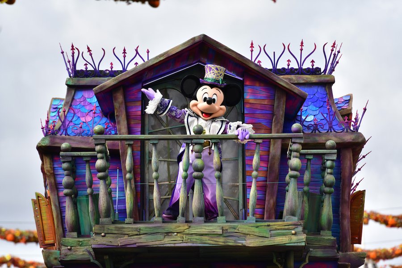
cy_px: 134
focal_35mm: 200
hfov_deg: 10.3
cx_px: 201
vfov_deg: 6.9
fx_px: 2233
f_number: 2.8
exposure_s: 1/2500
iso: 250
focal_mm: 200
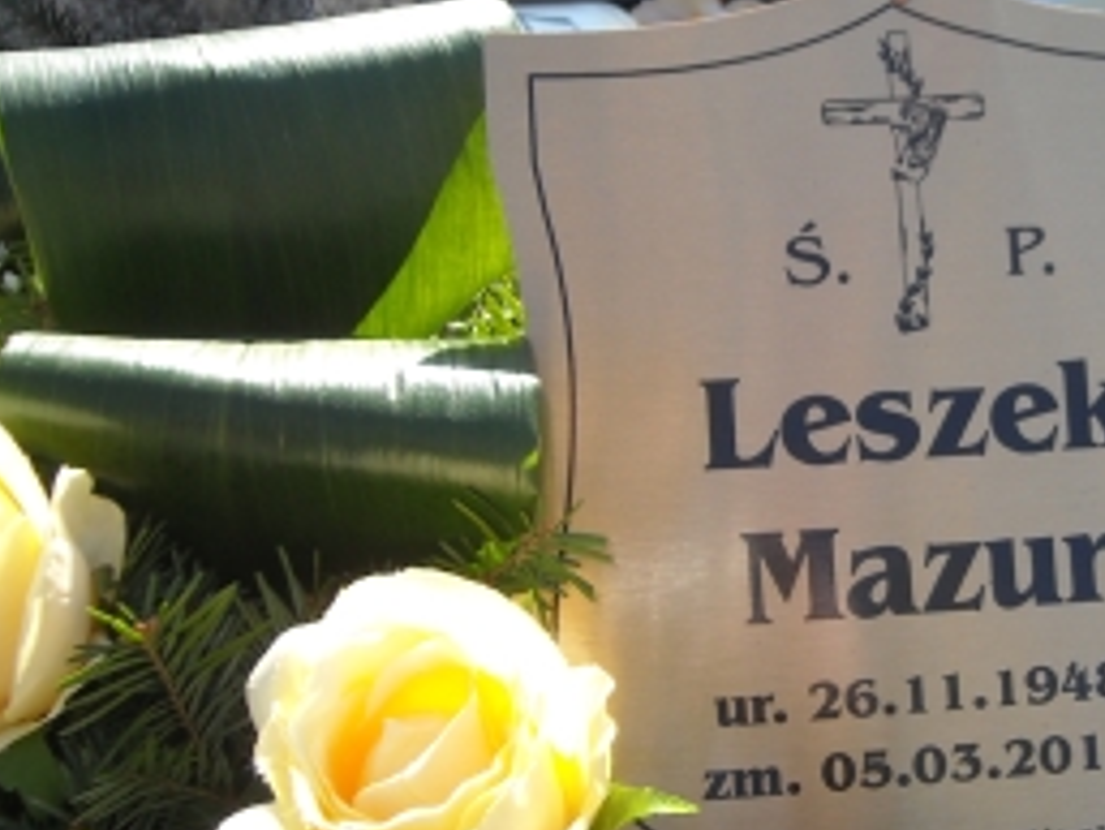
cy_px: 355
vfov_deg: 21.6
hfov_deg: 28.1
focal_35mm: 68
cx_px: 847
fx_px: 2172
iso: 64
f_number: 2.8
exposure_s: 1/369
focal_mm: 5.7
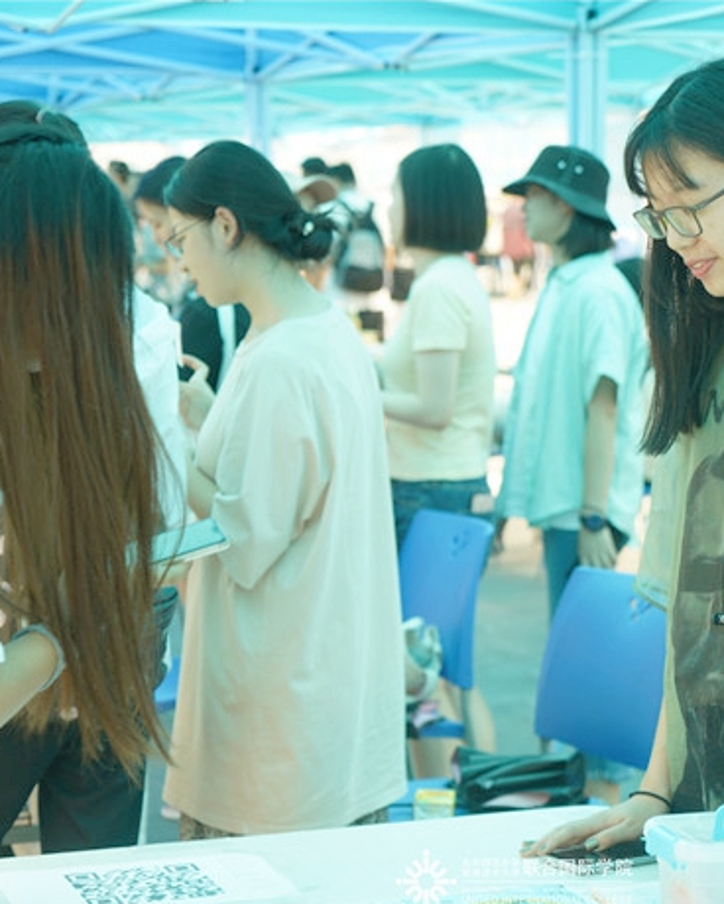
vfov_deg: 19.2
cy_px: 456
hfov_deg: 15.3
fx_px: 2678
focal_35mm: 100
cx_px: 549
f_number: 5
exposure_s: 1/50
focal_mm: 70
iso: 200
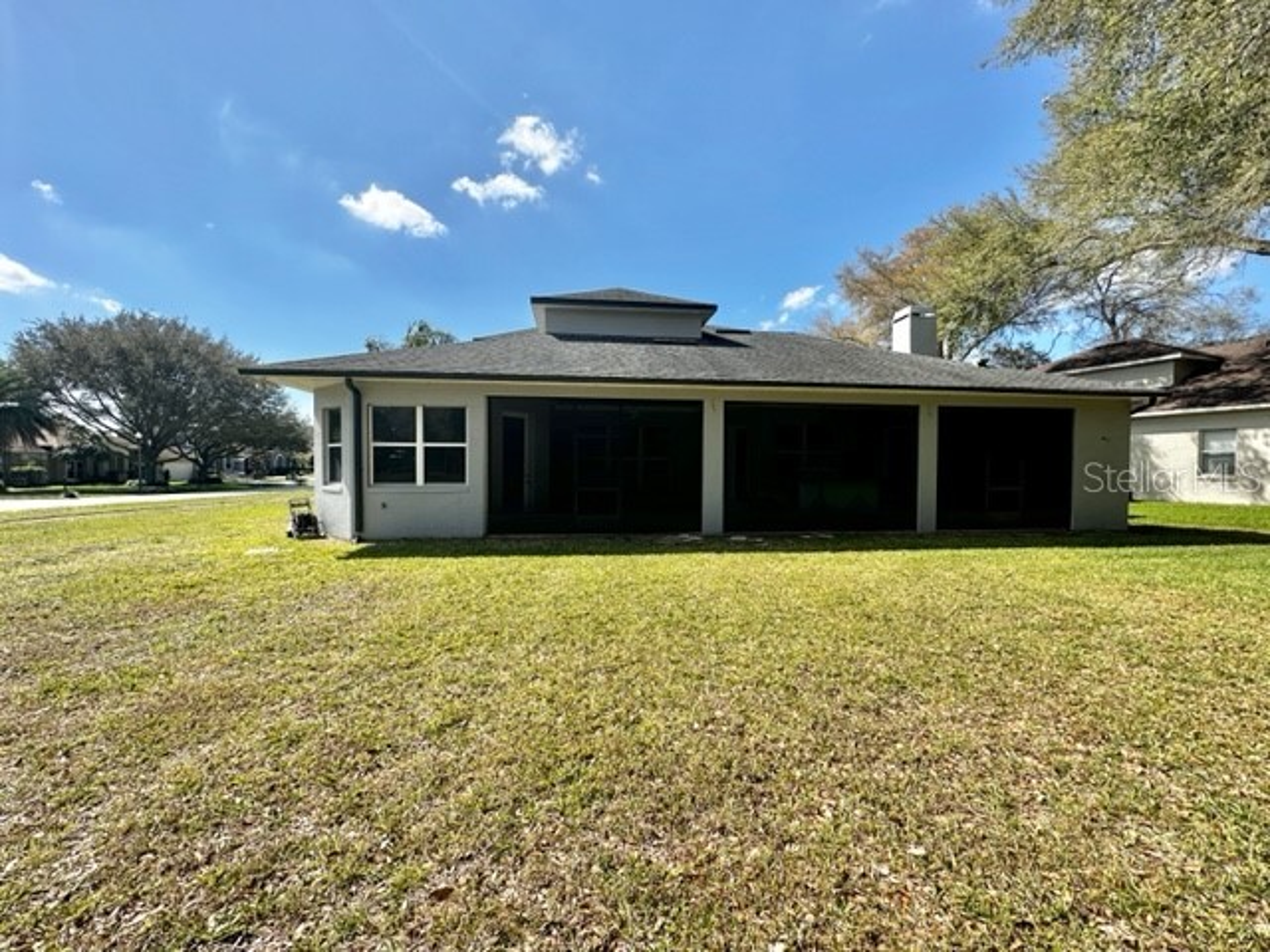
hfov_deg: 102.1
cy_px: 476
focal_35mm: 14
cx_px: 635
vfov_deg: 85.7
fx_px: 514
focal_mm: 2.22
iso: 40
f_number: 2.2
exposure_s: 1/1221
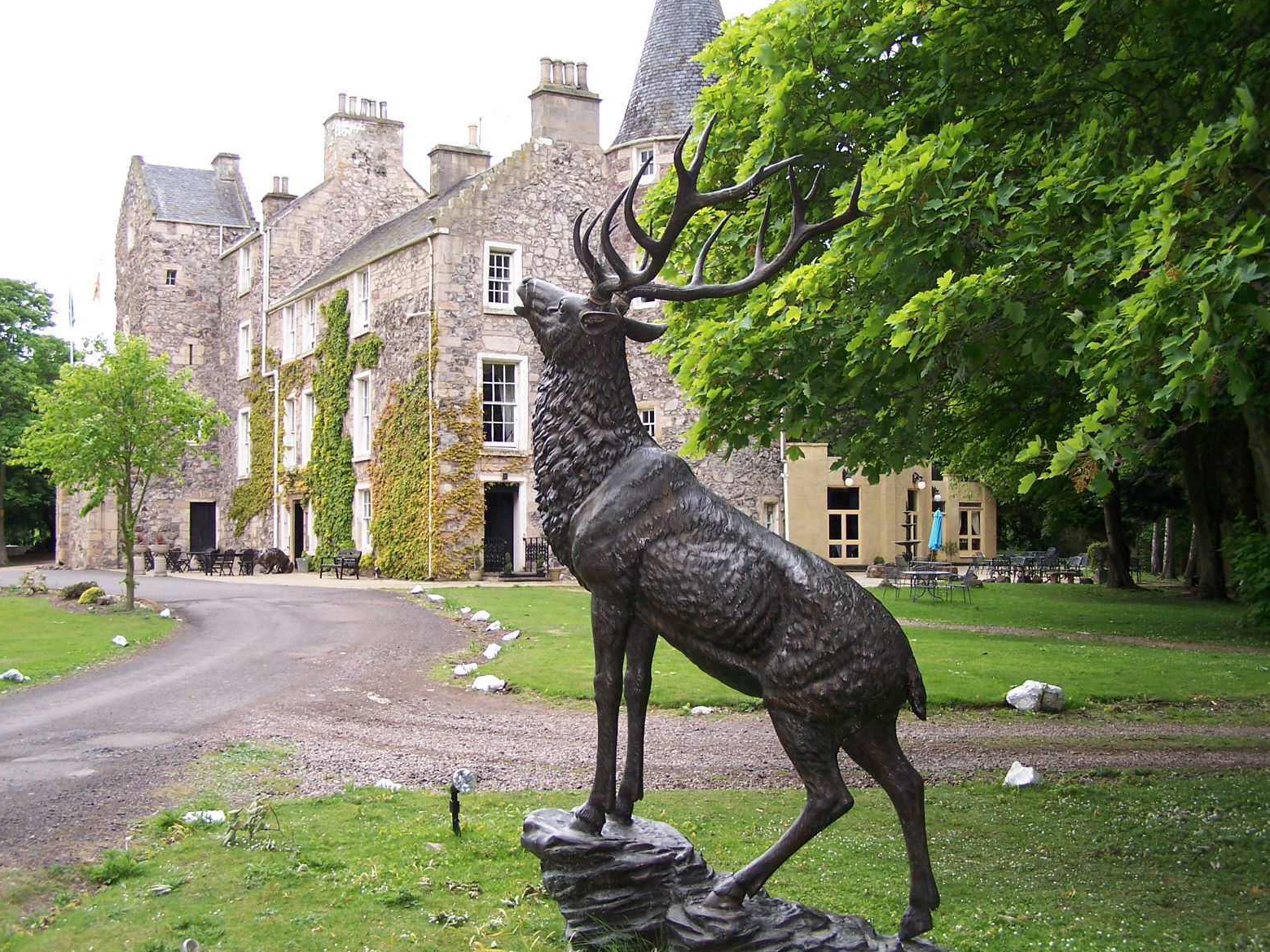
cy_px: 474
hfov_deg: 47.9
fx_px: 1431
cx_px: 635
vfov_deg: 36.8
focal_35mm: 39
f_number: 2.8
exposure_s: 1/200
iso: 80
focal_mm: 6.3
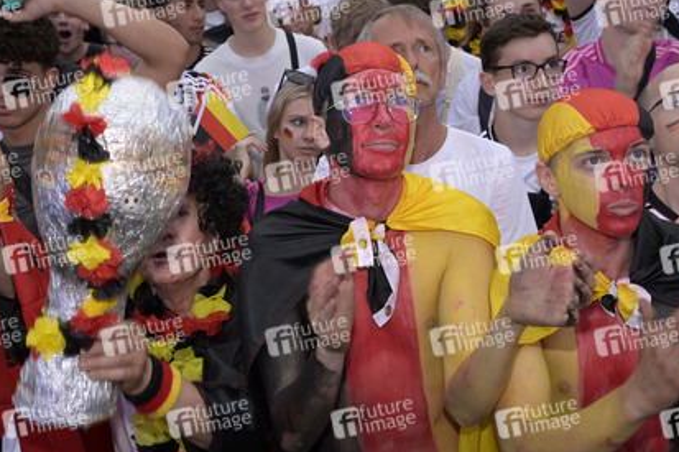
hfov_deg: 33.4
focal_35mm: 60
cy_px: 214
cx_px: 330
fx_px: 1131
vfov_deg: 22.6
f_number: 7.1
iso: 1250
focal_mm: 55
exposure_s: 1/125
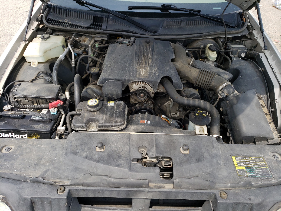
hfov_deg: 67.3
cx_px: 140
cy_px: 106
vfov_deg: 53.1
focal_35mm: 26
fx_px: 211
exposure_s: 1/1250
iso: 50
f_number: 1.5
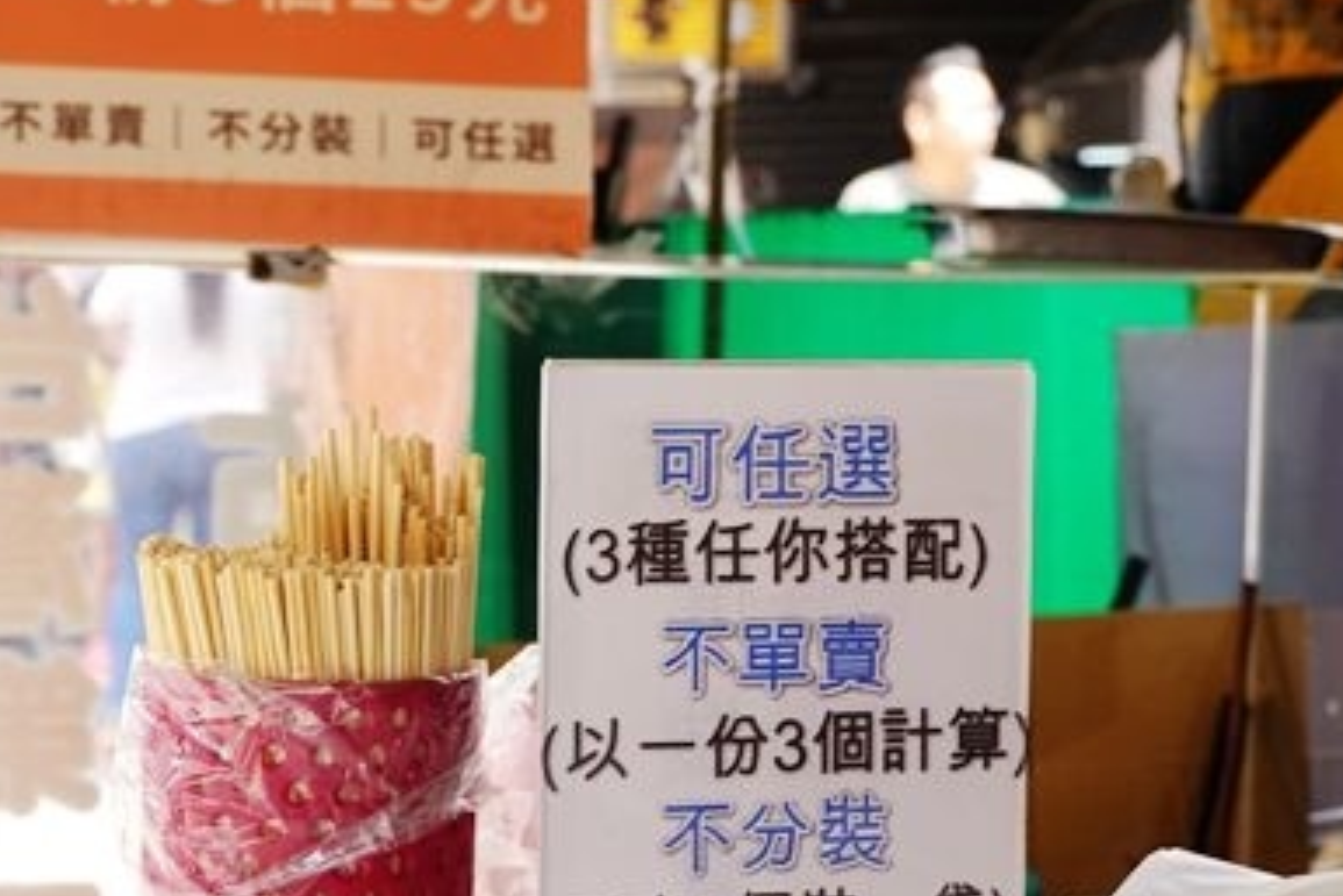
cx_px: 837
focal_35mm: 108
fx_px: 4030
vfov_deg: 12.7
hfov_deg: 18.9
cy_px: 542
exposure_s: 1/80
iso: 160
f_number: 4
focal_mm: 23.39
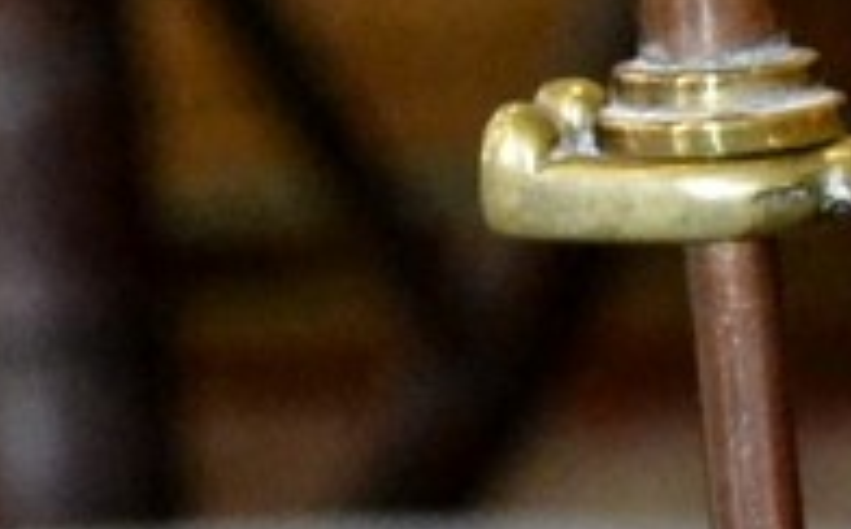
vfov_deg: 2.9
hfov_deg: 4.6
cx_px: 1984
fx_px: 10309
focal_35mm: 445
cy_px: 1197
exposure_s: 1/60
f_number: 5
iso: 2800
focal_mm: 38
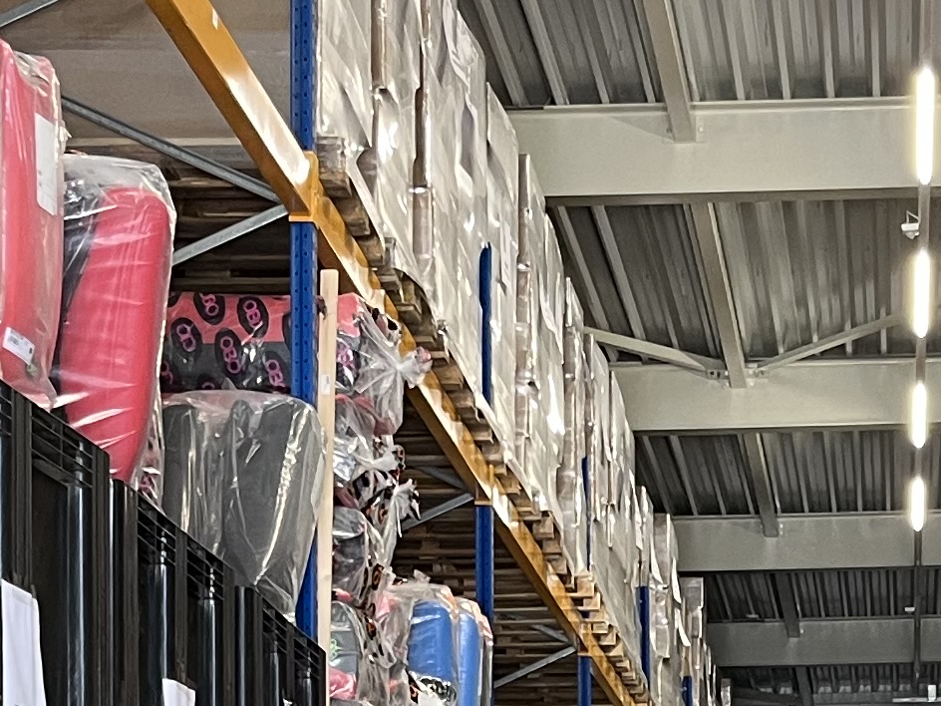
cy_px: 1030
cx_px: 861
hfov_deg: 17.4
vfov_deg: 12.7
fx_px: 3017
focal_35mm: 111
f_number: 1.6
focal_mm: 5.1
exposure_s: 1/50
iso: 125
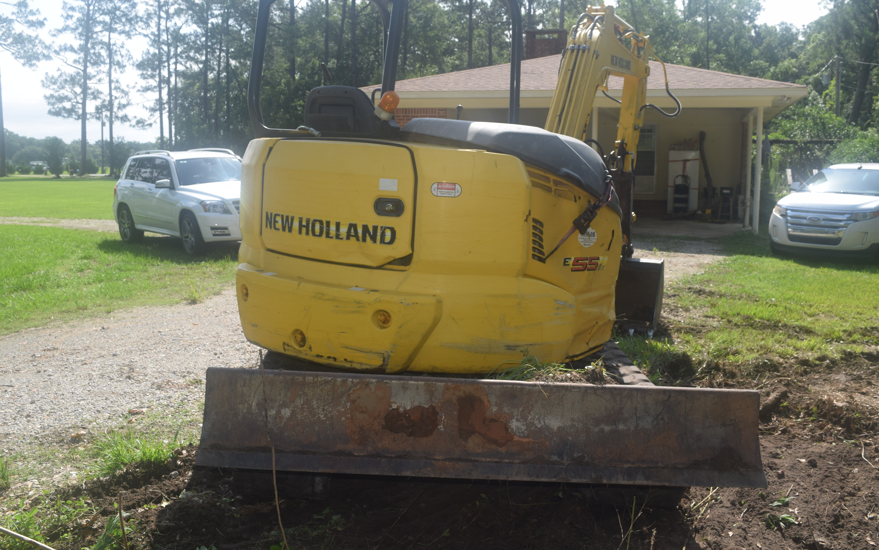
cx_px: 440
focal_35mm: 36
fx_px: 851
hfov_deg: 54.6
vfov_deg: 35.8
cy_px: 261
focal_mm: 23
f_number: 9
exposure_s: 1/200
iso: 100
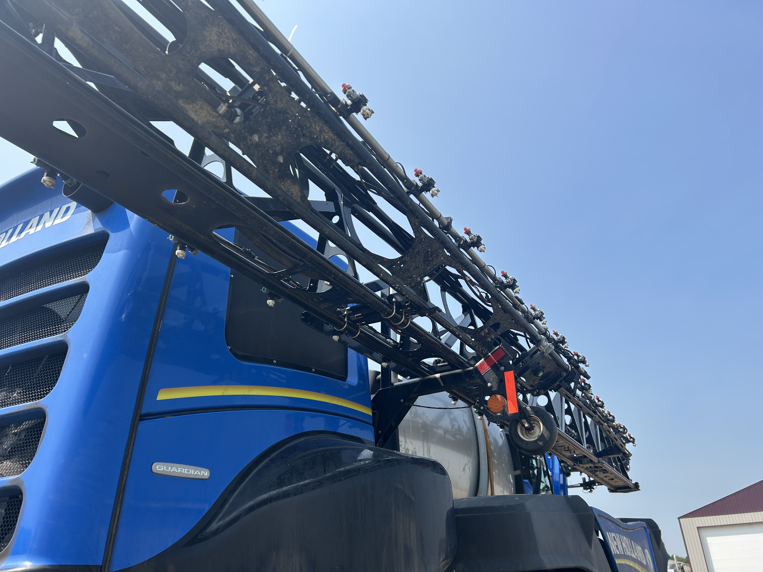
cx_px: 382
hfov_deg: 67.3
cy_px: 286
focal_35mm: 26
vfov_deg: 53.1
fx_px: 573
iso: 50
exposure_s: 1/3460
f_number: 1.5
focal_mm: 5.7
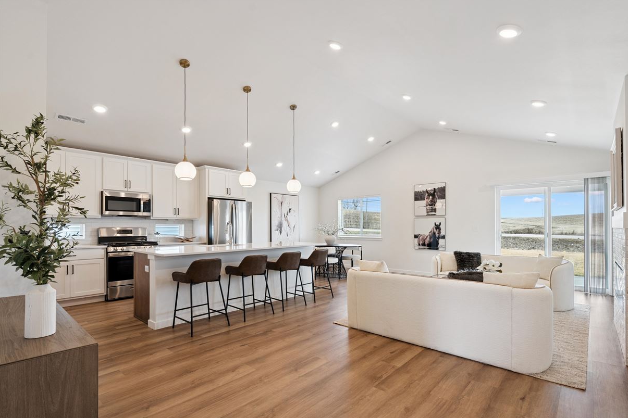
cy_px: 218
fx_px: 296
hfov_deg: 93.2
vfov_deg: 70.4
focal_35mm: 17
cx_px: 332
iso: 400
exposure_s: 1/50
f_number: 8
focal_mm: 16
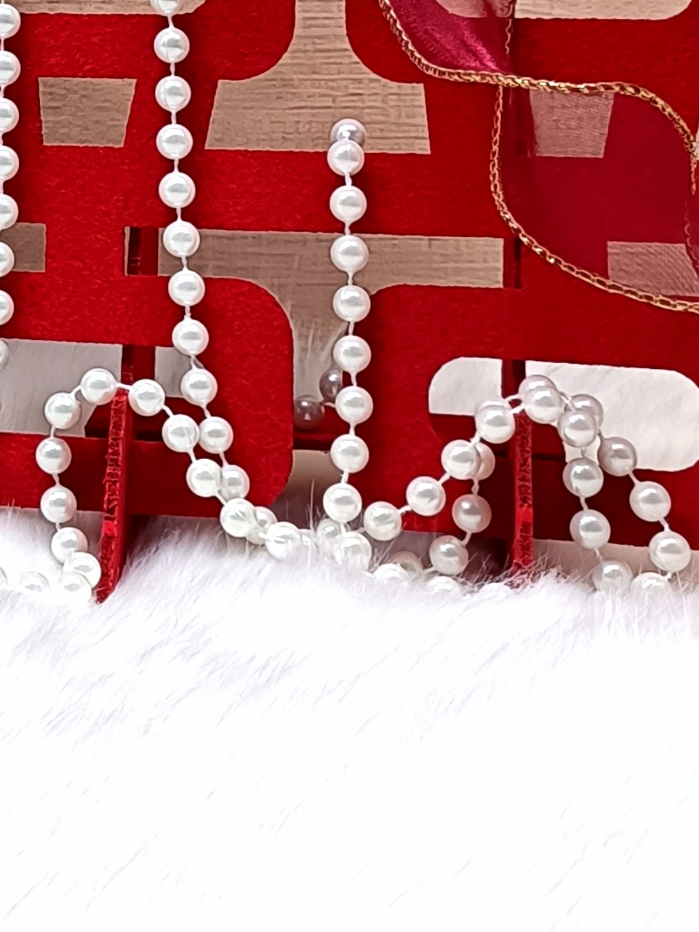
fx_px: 2288
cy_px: -108
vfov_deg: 21.7
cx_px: -200
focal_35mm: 85
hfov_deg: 16.5
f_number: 1.9
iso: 230
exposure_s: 1/100
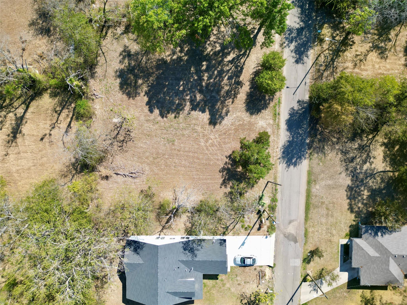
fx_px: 282
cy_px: 152
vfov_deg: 56.8
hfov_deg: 71.6
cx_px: 204
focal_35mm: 24
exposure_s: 1/1250
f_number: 1.7
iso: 120
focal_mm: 6.72
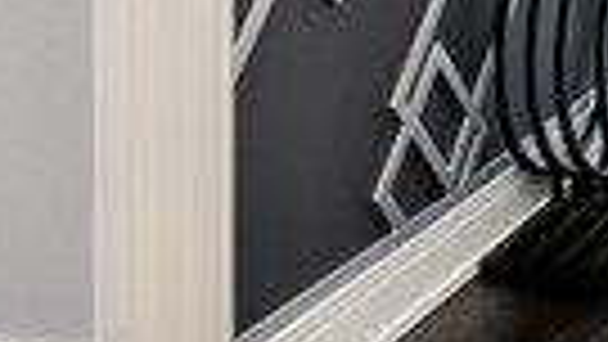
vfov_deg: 11.0
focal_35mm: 98
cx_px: 739
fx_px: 1580
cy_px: -382
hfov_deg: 20.3
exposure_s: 1/20
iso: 200
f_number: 9.5
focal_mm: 14
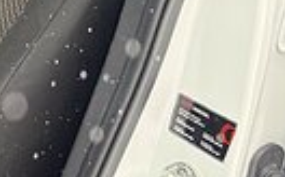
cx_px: -279
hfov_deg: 15.7
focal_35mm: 106
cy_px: 1
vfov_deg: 12.2
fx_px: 822
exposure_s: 1/238
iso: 200
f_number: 1.78
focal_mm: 6.76
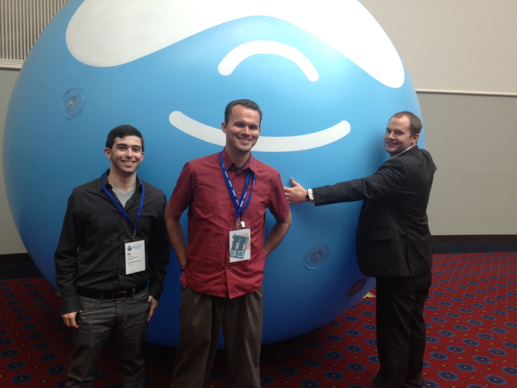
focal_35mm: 35
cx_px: 258
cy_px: 194
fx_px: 523
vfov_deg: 40.7
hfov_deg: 52.6
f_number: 2.4
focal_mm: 4.28
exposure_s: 1/20
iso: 64
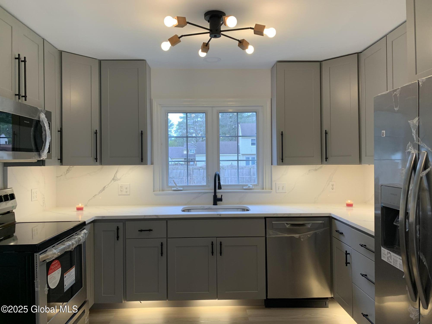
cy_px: 162
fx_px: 324
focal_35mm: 26
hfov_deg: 67.3
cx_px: 216
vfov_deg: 53.1
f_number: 1.8
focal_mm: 4.25
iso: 64
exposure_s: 1/120
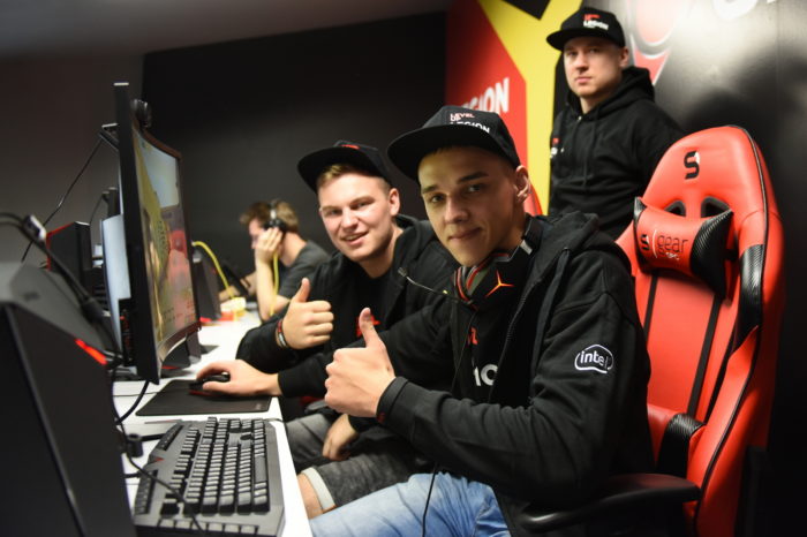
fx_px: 538
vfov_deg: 53.1
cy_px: 268
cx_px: 404
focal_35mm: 24
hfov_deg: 73.8
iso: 1000
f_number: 2.8
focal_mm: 24
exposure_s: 1/100
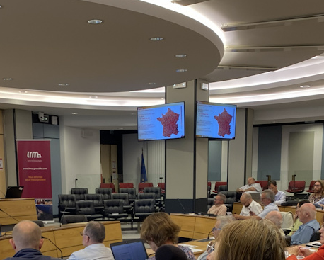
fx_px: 566
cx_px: 118
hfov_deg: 31.8
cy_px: 264
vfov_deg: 24.6
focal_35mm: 59
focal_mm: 4.25
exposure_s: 1/120
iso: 125
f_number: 1.8
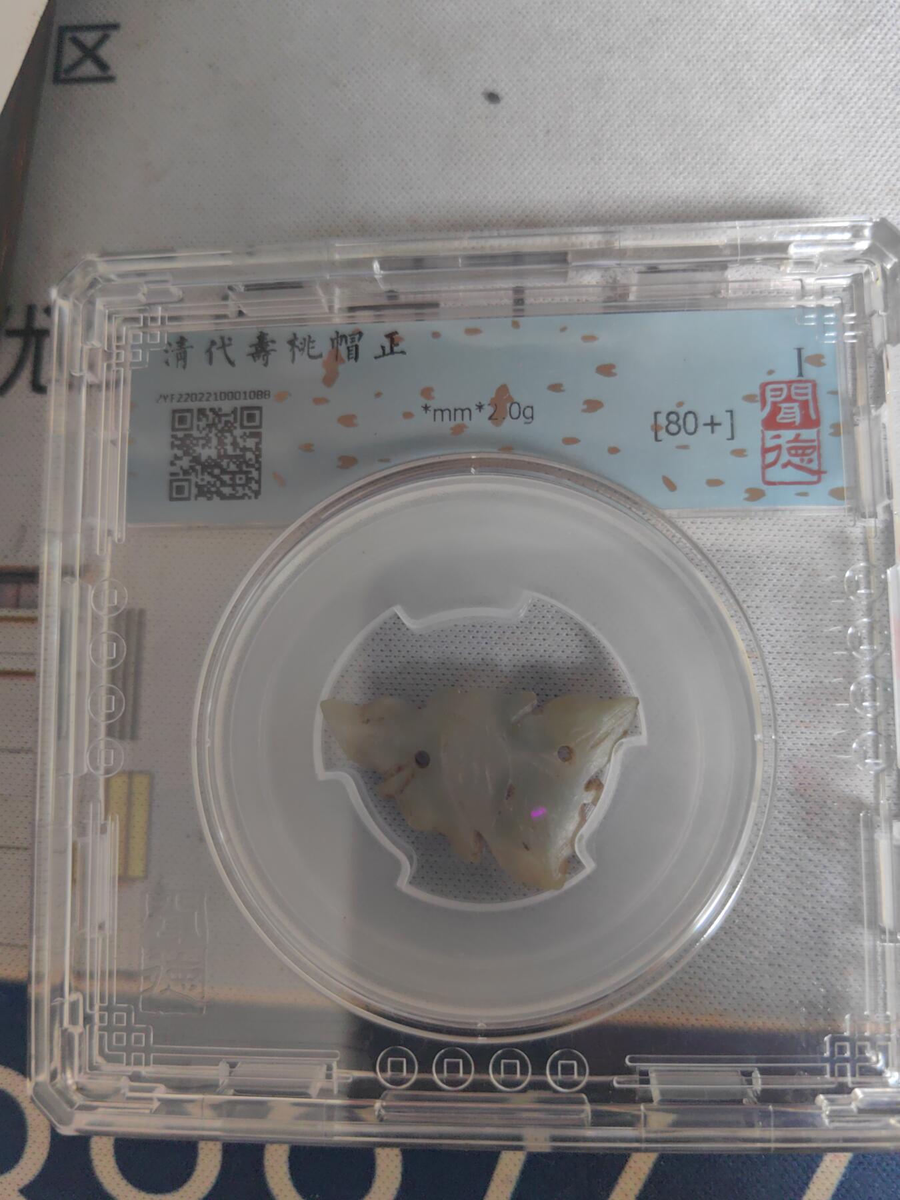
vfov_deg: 65.3
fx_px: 936
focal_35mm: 27
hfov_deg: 51.4
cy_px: 600
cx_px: 450
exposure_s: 1/50
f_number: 2
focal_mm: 5.75
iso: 100
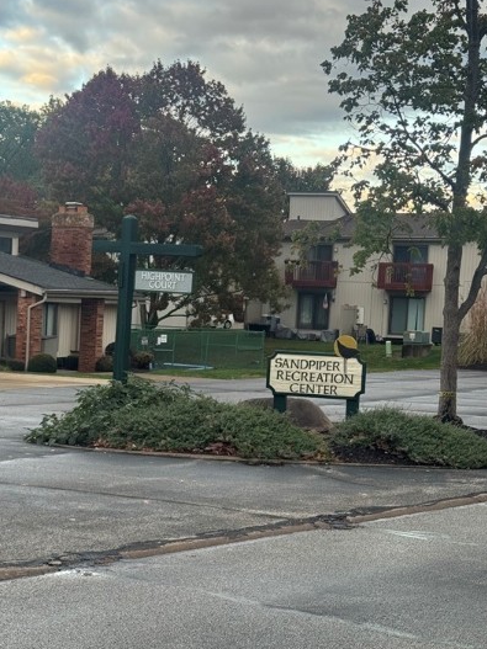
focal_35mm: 70
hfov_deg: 20.9
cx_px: 137
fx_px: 1314
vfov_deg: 27.8
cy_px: 368
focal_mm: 6.76
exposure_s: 1/245
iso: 64
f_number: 1.78
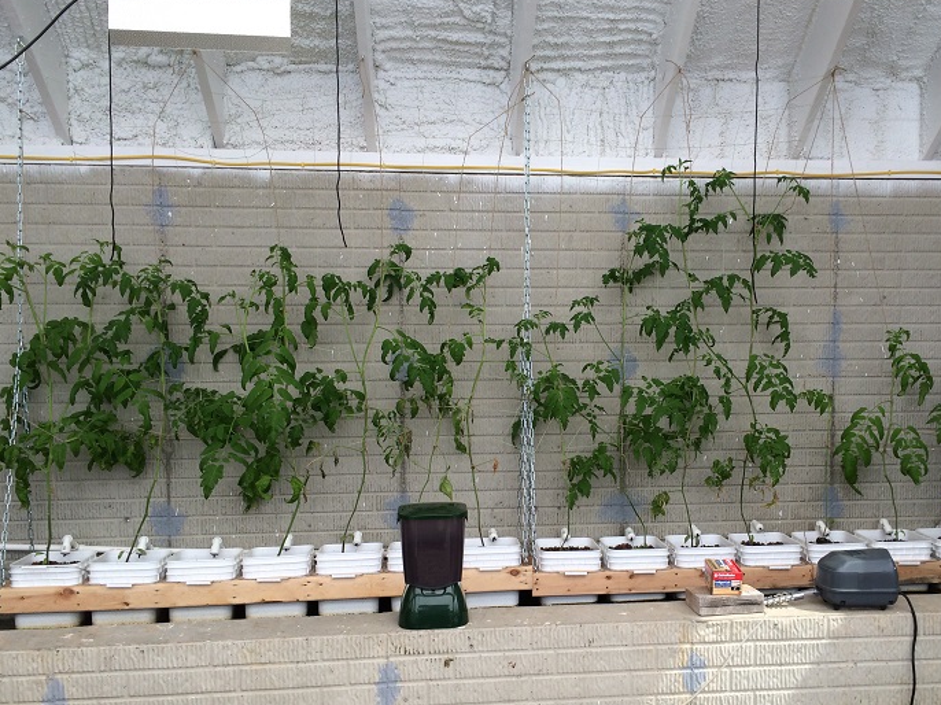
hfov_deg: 52.5
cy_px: 394
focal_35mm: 35
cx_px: 538
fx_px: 951
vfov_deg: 40.6
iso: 32
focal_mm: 4.12
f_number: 2.2
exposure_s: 1/604
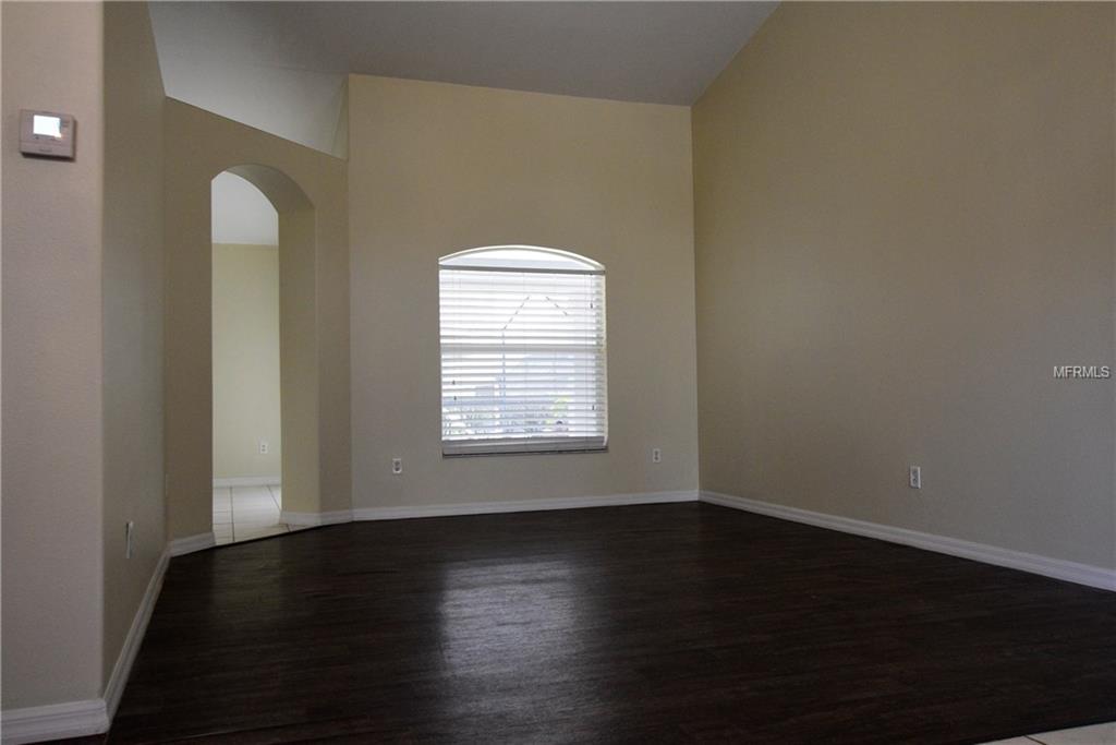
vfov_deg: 43.6
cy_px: 372
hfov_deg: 61.9
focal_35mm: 30
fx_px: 930
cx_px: 558
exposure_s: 1/180
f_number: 6.7
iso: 1600
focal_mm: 20
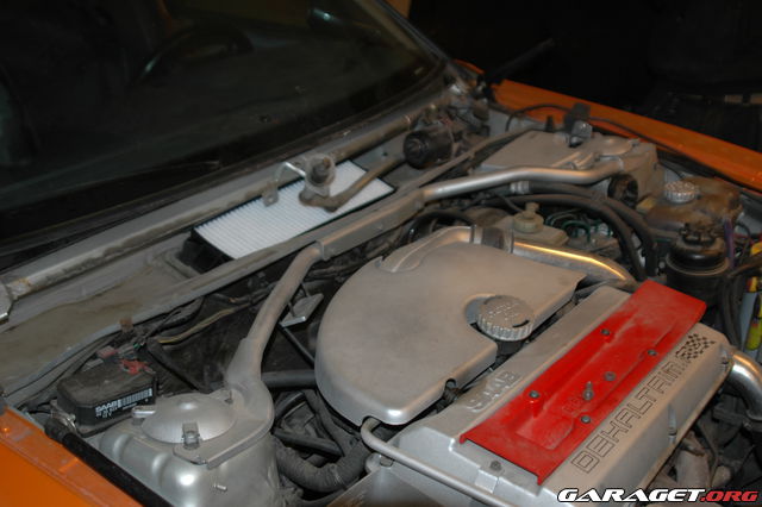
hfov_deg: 46.4
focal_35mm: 42
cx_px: 381
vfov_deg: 31.9
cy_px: 254
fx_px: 889
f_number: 3.5
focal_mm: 28
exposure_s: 1/60
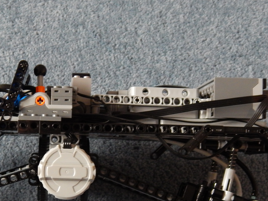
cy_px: 164
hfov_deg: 27.0
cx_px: 65
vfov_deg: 20.5
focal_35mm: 71
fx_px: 550
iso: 400
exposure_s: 1/10
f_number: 3.4
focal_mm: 6.8
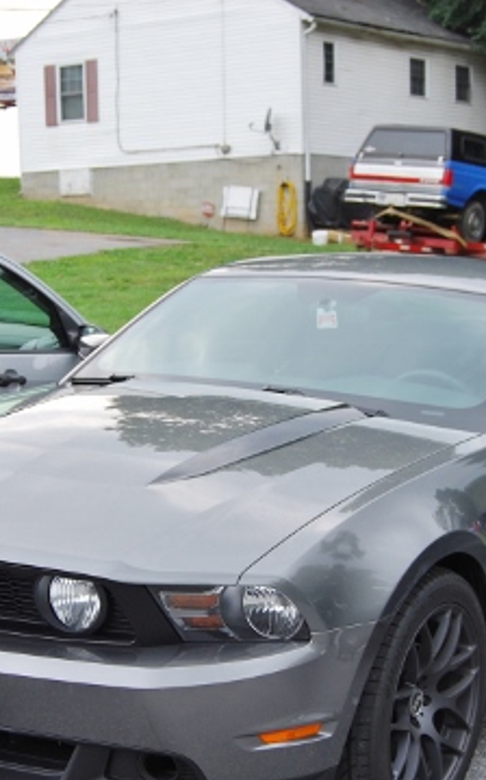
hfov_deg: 18.3
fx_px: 1506
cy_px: 456
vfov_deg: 28.9
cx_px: 167
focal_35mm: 71
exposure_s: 1/125
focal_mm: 26
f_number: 5.6
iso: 125
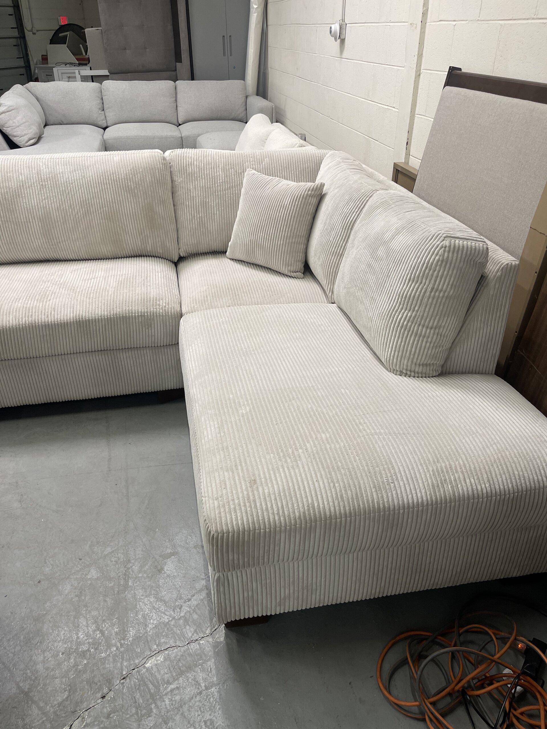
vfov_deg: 69.4
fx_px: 527
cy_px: 364
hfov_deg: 54.9
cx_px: 274
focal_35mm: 25
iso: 80
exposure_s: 1/60
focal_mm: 5.1
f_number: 1.6
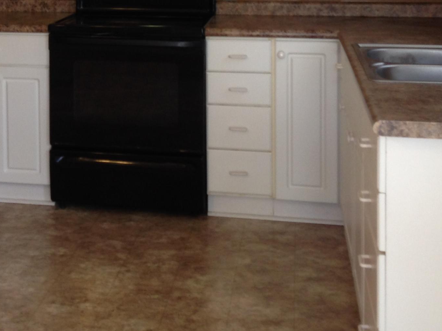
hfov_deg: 26.2
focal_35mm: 73
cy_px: -19
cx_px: 84
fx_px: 932
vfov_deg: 19.4
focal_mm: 4.12
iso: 64
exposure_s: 1/20
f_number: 2.4
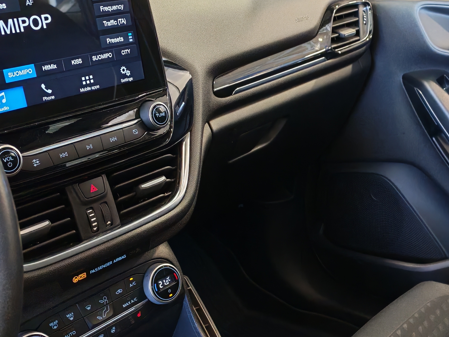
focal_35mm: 53
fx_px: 687
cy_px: 213
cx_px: 297
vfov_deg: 27.4
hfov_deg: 35.8
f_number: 1.9
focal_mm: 6.12
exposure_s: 1/100
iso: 1356
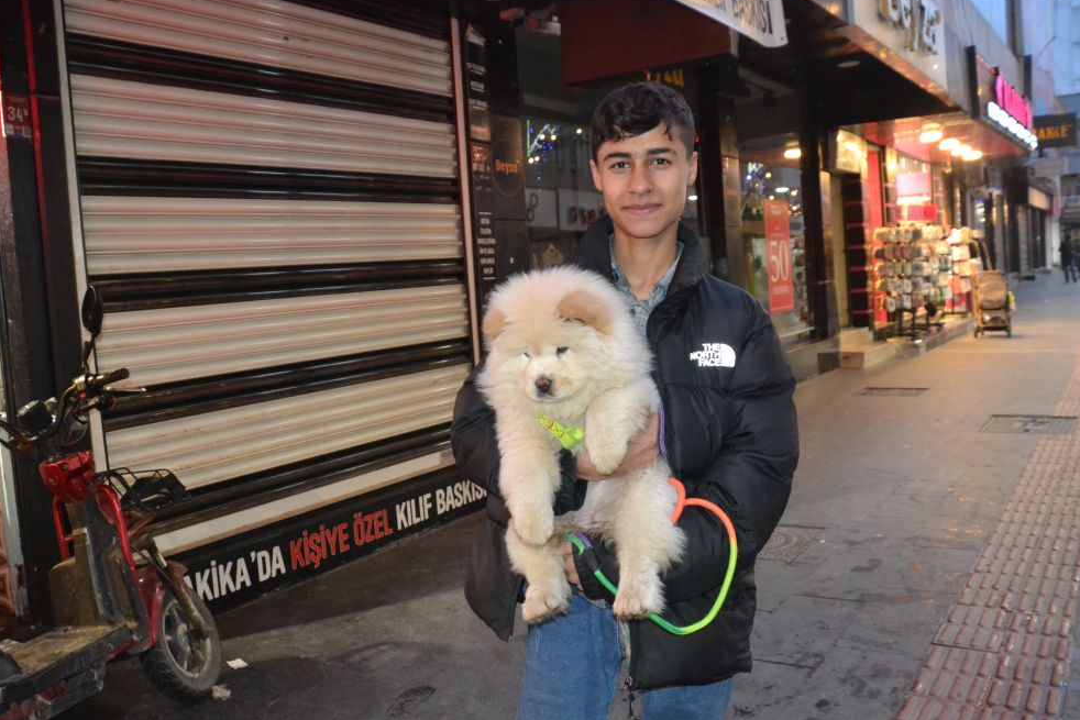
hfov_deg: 57.2
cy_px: 370
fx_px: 990
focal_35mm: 33
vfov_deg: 40.0
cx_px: 504
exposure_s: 1/60
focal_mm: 20
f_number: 3.5
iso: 3200
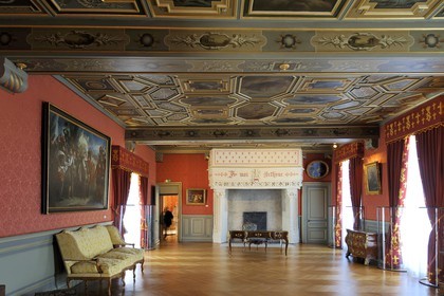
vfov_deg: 53.1
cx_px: 222
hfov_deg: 73.7
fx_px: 296
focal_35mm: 24
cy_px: 148
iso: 200
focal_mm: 24
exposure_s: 1
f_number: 9.5
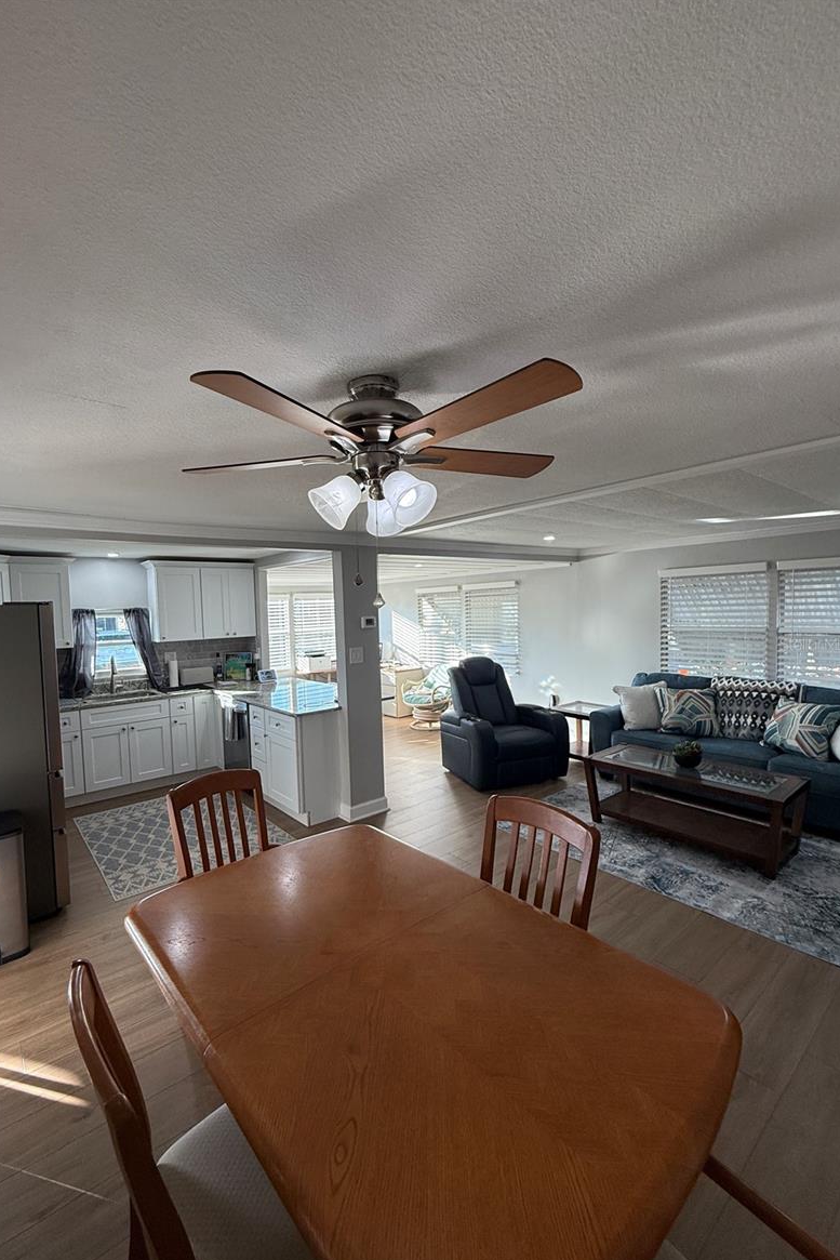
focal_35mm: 15
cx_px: 370
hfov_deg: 77.0
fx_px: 525
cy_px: 644
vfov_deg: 100.4
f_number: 2.2
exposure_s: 1/120
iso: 80
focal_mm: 2.22
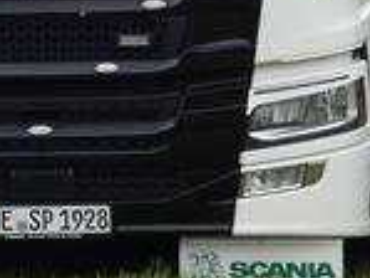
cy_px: -285
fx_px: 6012
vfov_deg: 2.6
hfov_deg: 3.5
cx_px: -382
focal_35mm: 562
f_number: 4.9
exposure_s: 1/200
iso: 80
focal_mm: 18.8
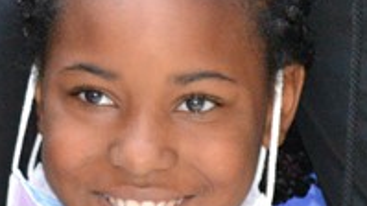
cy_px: 3
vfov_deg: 2.7
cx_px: 140
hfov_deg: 4.8
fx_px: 4338
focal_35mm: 446
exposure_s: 1/60
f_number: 4.2
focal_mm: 55
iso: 3200
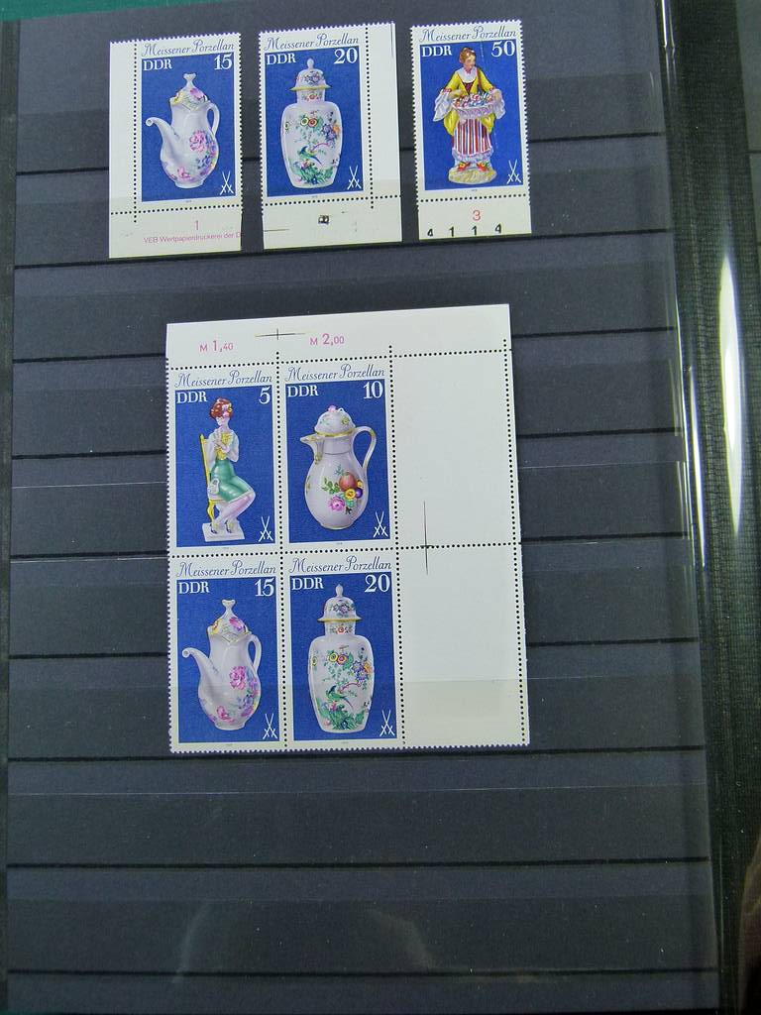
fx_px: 997
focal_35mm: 34
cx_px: 380
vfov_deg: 54.0
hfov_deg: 41.8
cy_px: 508
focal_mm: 6.2
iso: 160
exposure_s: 1/100
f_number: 3
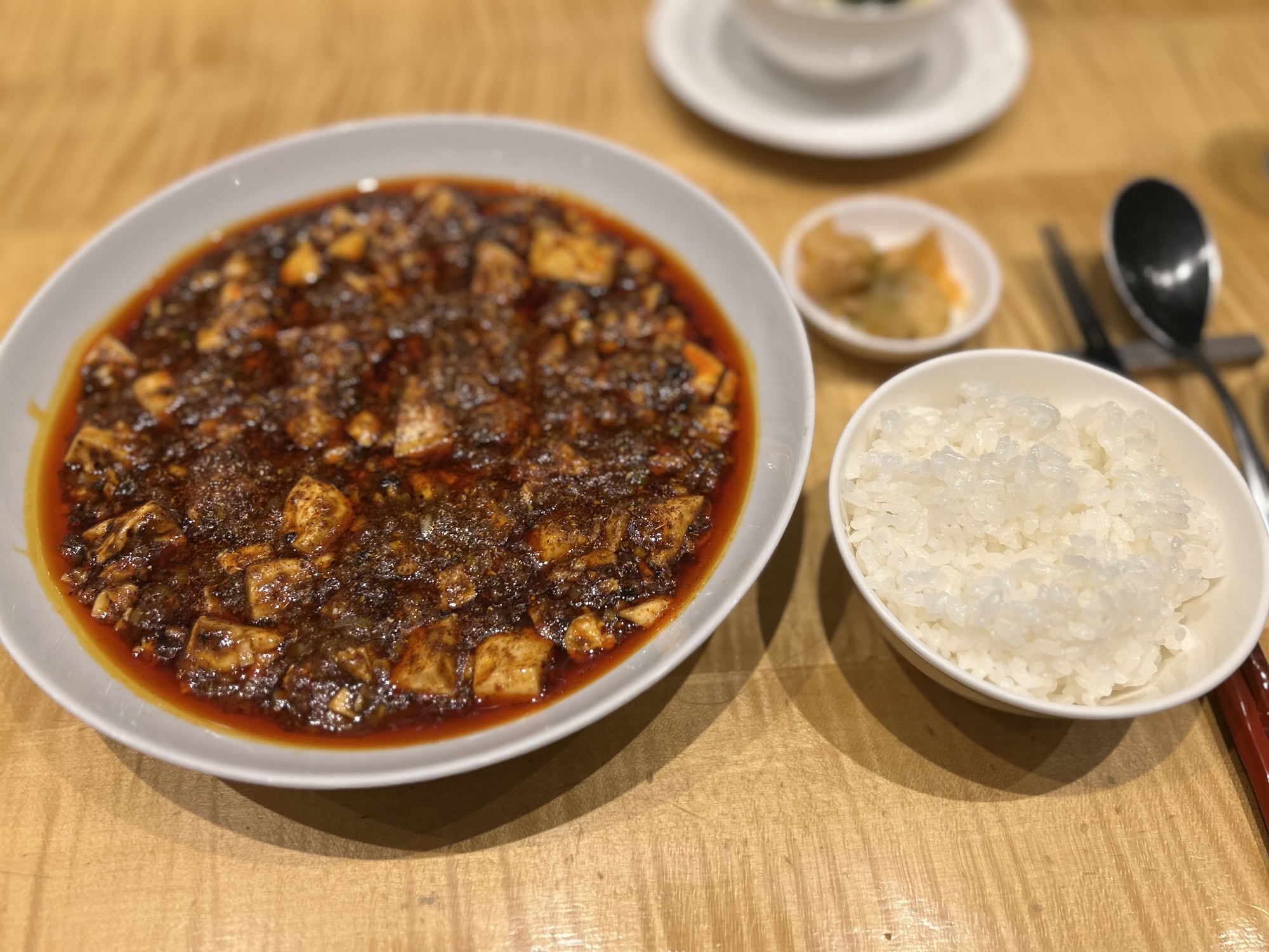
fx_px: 953
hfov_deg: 67.3
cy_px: 476
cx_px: 634
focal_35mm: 26
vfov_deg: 53.1
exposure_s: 1/49
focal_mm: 5.7
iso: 80
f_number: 1.5
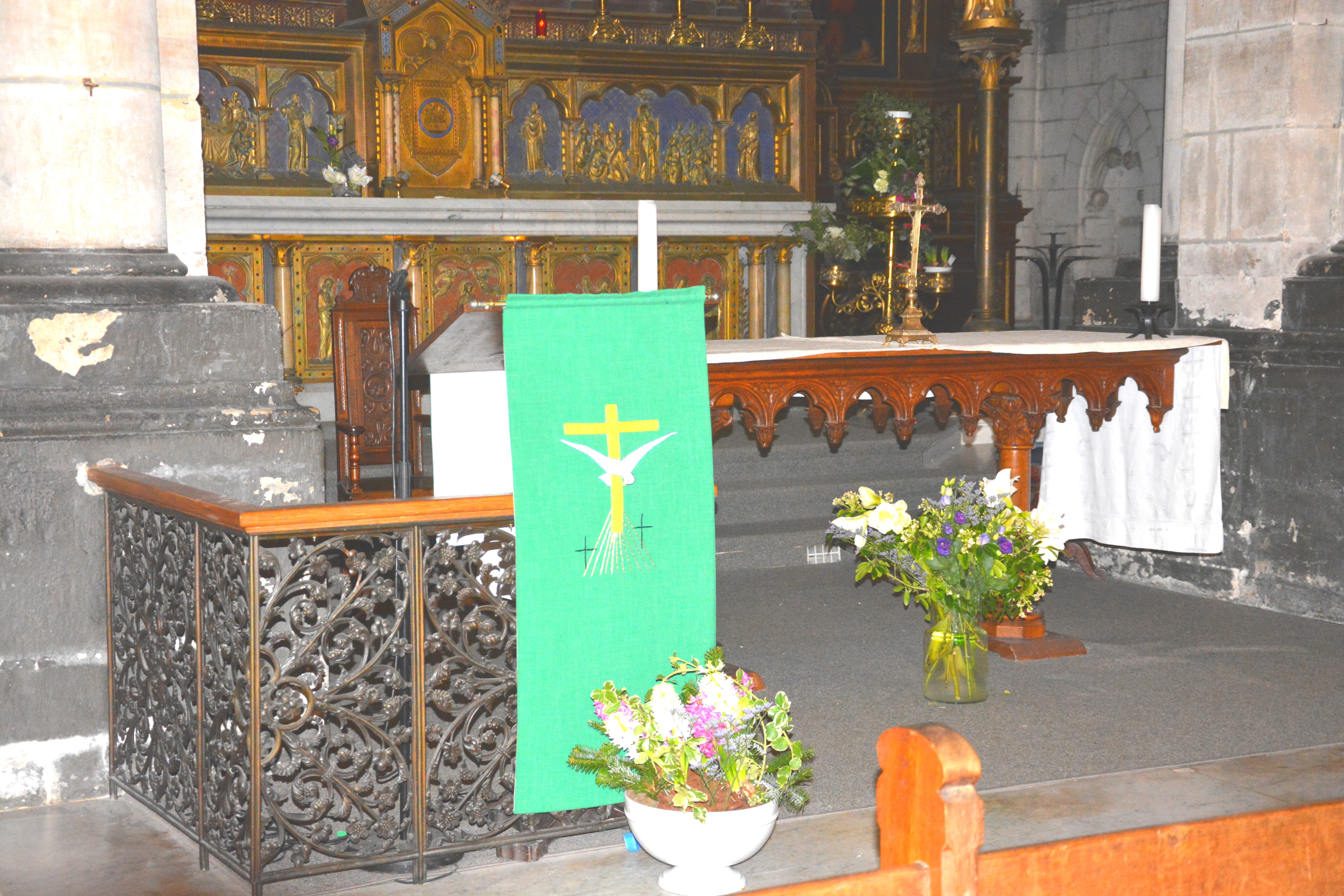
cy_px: 448
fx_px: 2240
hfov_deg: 33.4
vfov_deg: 22.6
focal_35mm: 60
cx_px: 672
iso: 3200
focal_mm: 40
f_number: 4.5
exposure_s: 1/60
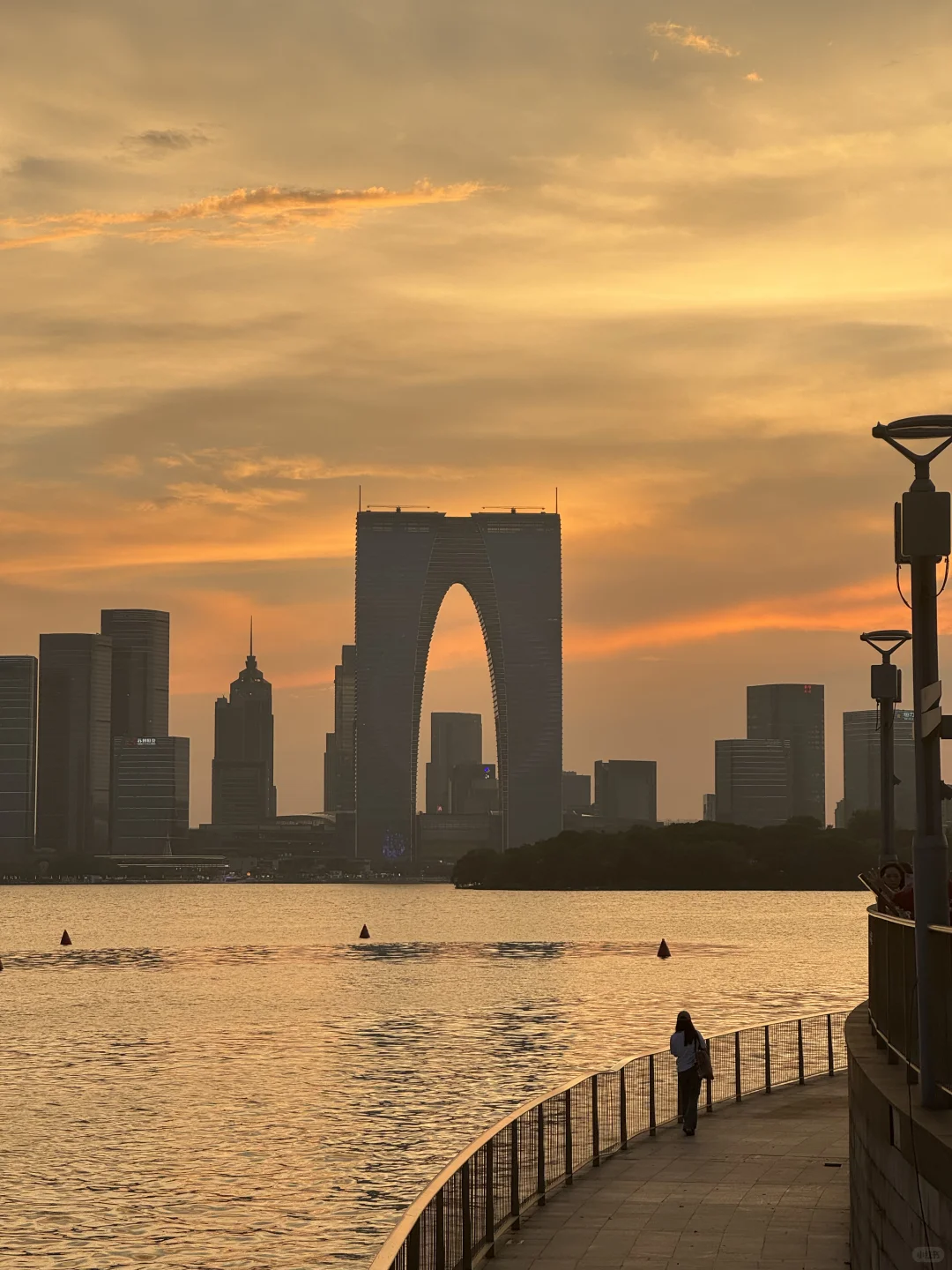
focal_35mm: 77
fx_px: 2824
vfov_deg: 25.3
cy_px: 635
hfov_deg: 19.1
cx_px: 476
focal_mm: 9
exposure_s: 1/229
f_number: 2.8
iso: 25
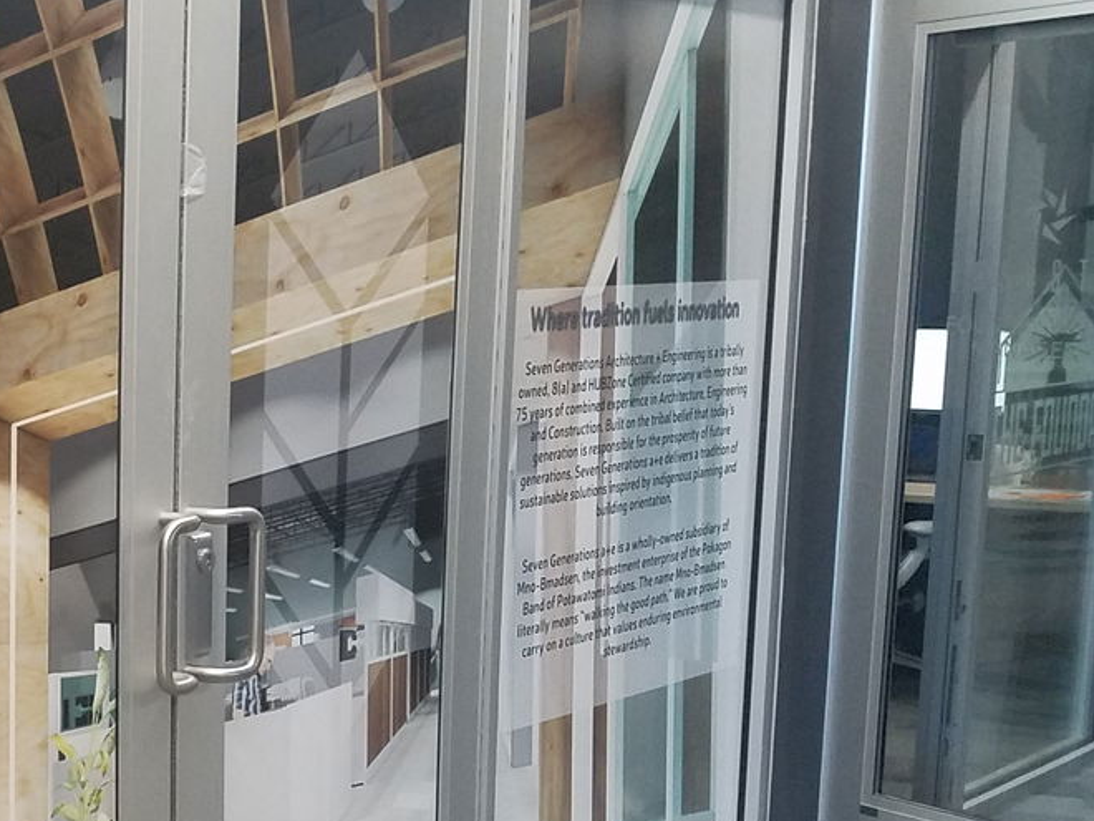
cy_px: 647
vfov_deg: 23.0
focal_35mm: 63
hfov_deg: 27.7
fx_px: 1991
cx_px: -151
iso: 125
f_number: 1.7
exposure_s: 1/40
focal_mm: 4.2
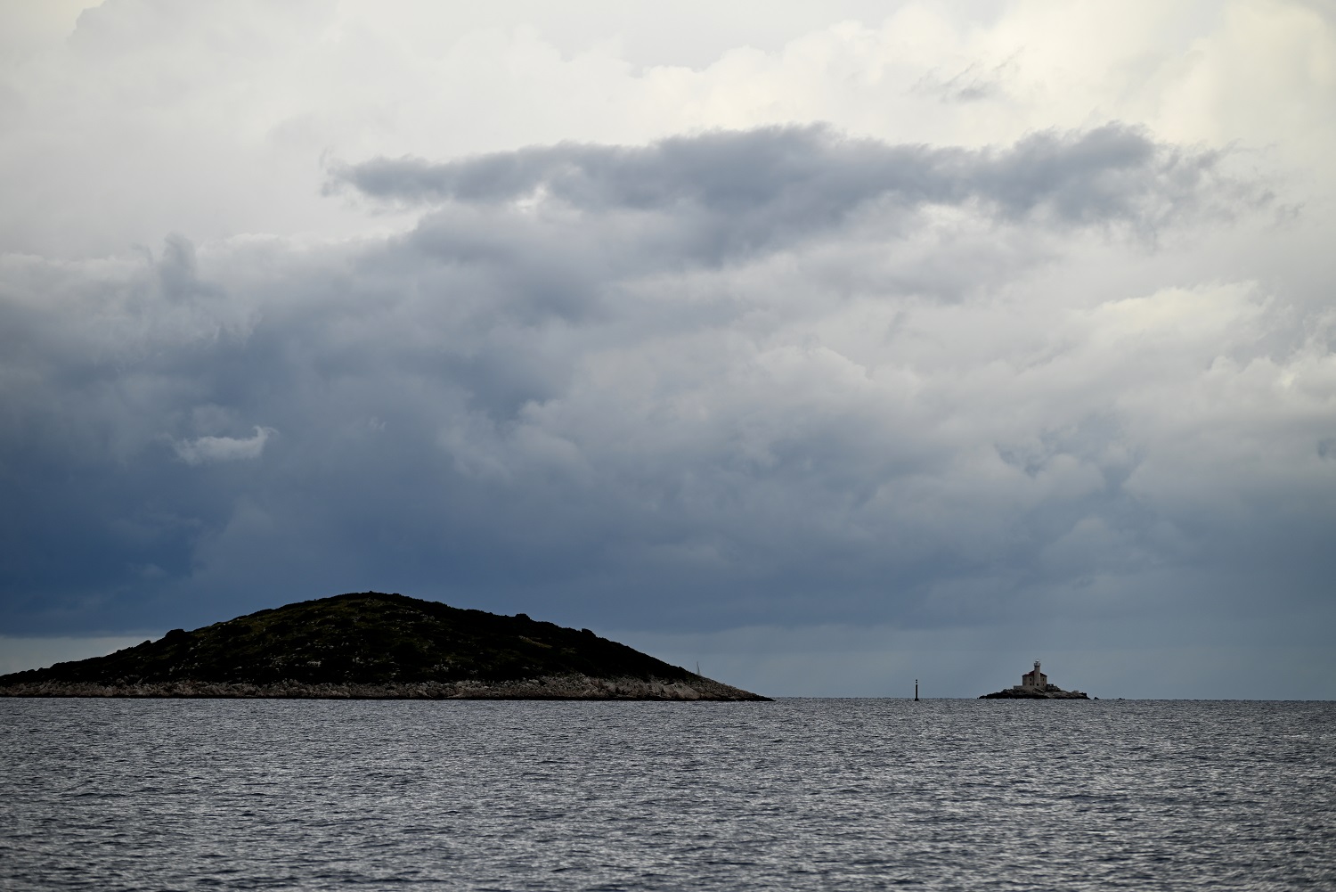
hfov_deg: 15.2
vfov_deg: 10.2
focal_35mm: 135
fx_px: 5011
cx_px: 668
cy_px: 446
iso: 100
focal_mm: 135
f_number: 5.6
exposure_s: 1/500
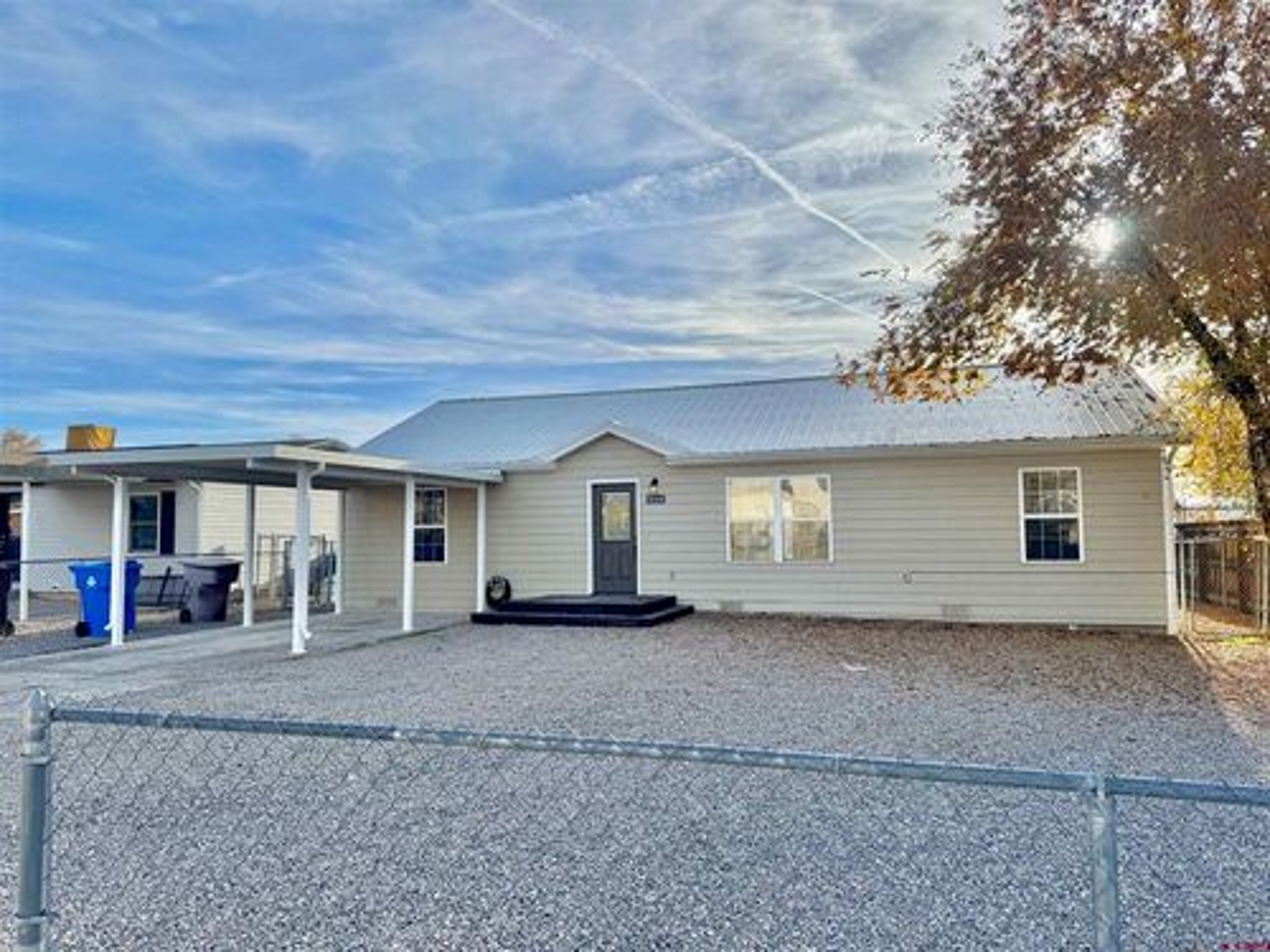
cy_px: 476
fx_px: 881
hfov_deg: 71.6
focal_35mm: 24
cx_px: 635
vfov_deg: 56.8
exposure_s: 1/6410
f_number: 1.78
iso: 80
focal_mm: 6.76
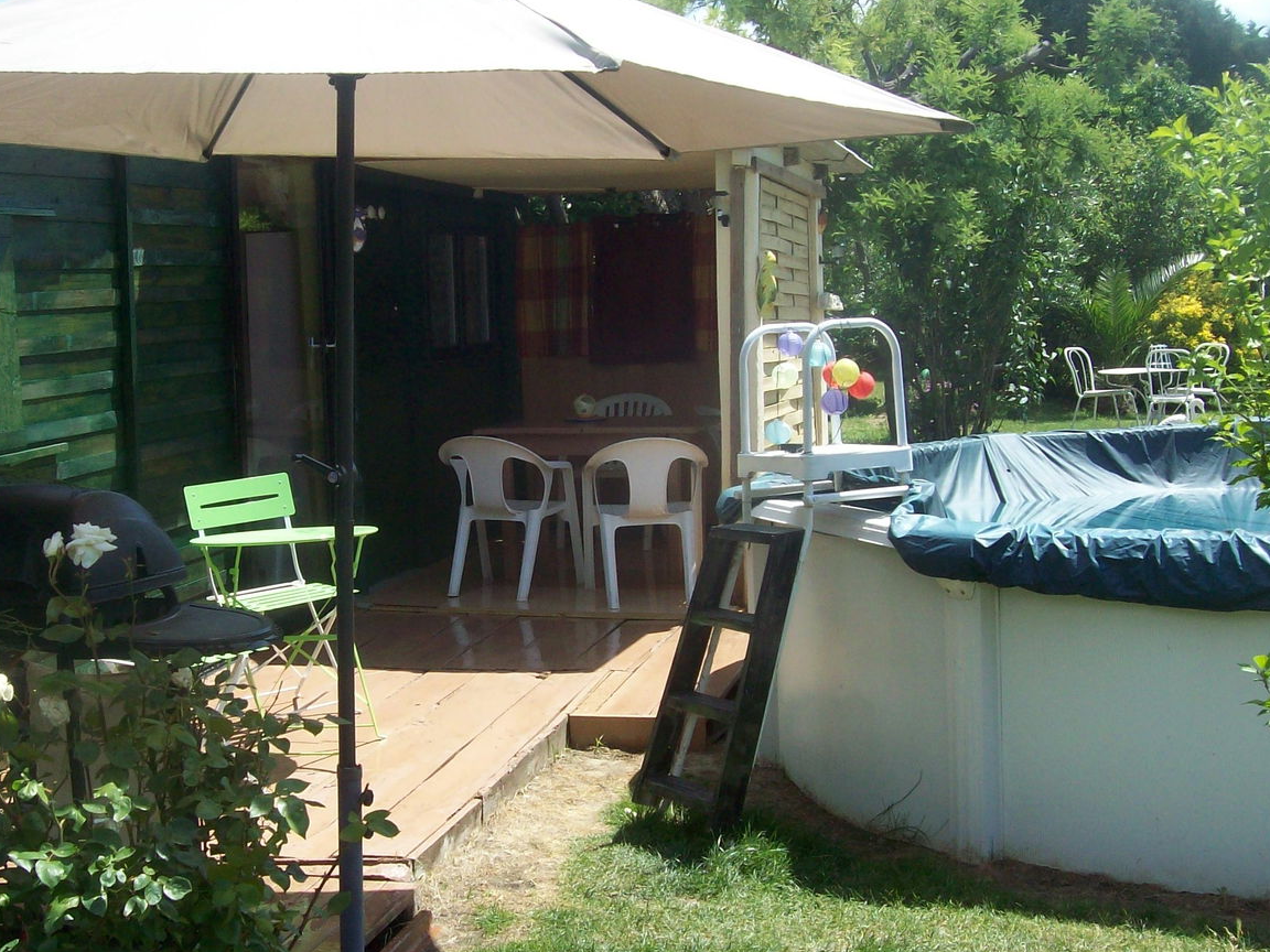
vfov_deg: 29.1
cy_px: 478
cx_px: 463
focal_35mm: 50
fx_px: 1834
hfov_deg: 37.9
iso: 80
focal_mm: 6
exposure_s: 1/299
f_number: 4.8
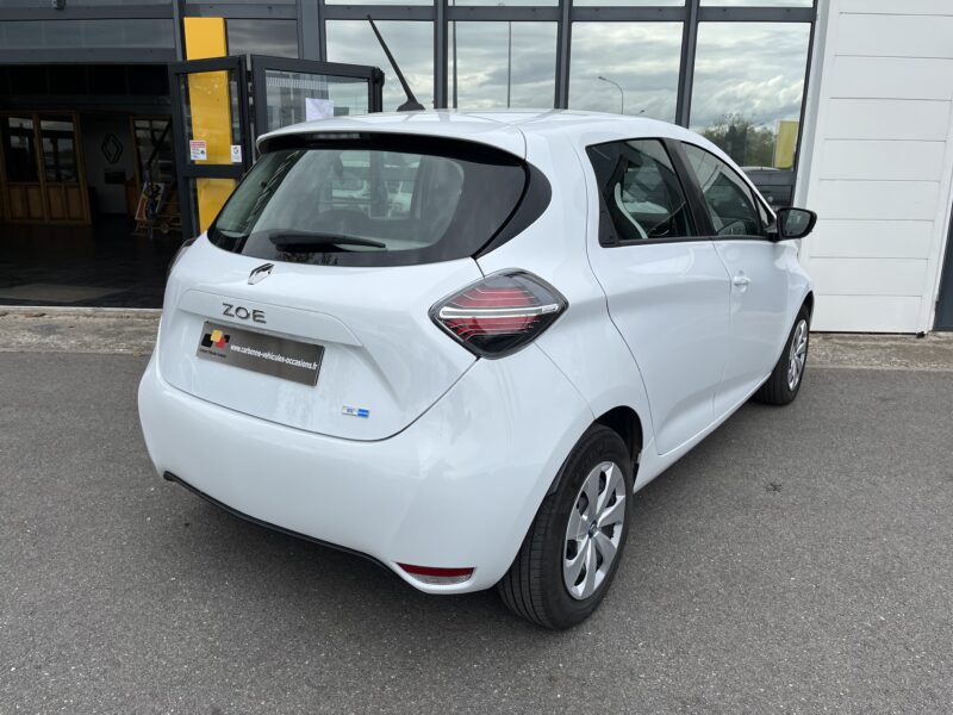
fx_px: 716
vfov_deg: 53.1
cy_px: 358
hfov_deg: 67.3
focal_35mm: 26
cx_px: 476
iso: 50
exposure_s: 1/3215
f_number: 1.6
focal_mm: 5.1
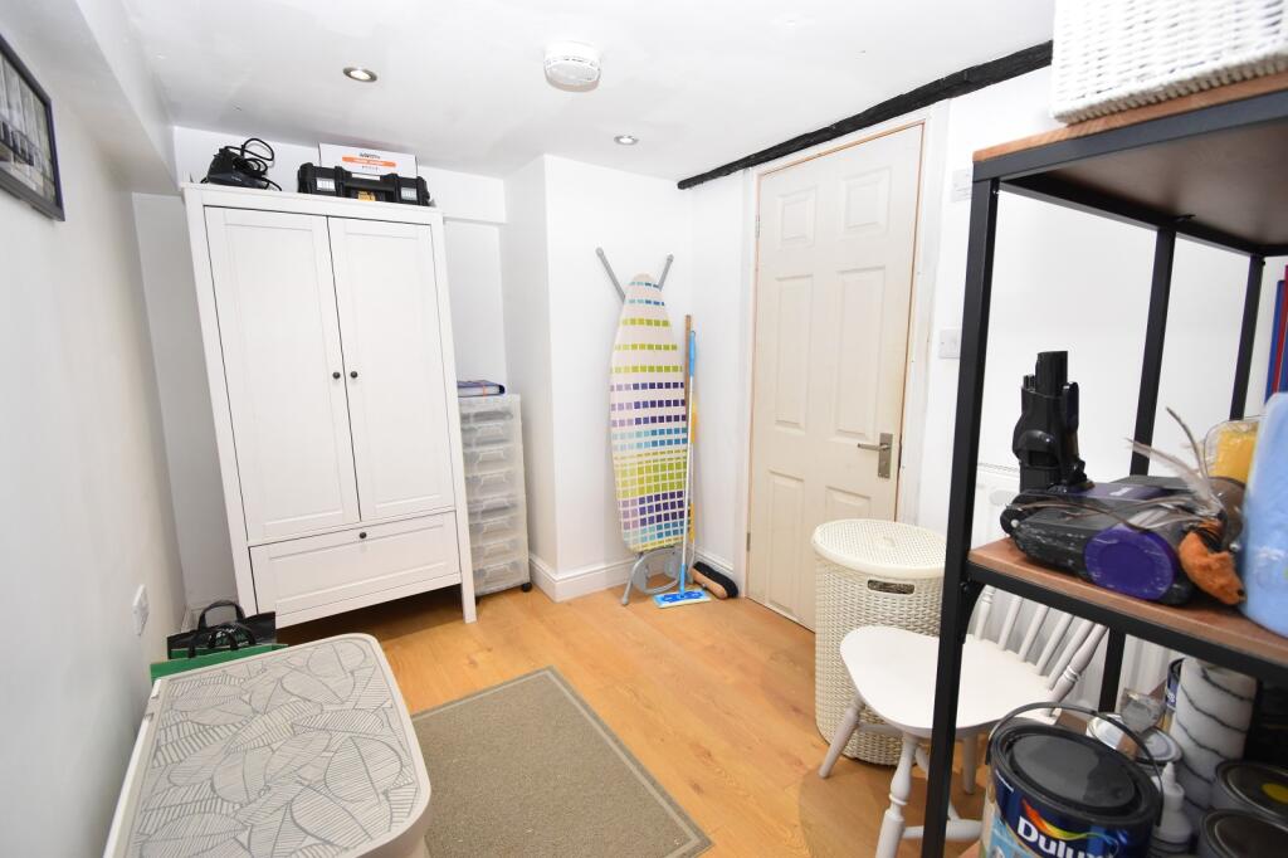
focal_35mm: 15
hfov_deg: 100.4
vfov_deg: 77.3
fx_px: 536
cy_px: 429
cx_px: 644
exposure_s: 1/60
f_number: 4.5
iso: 1100
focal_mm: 10
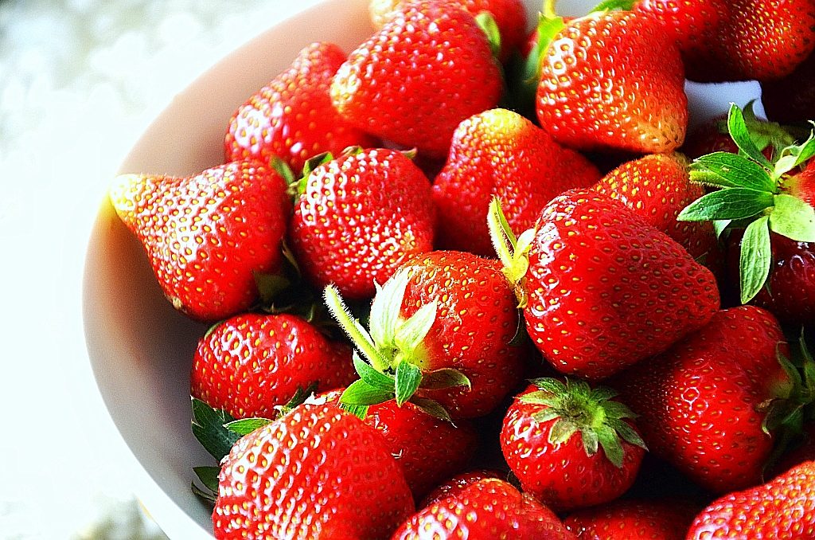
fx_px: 3558
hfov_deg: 13.1
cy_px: 270
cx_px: 408
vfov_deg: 8.7
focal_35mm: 158
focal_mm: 105
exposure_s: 1/40
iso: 800
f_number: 5.6
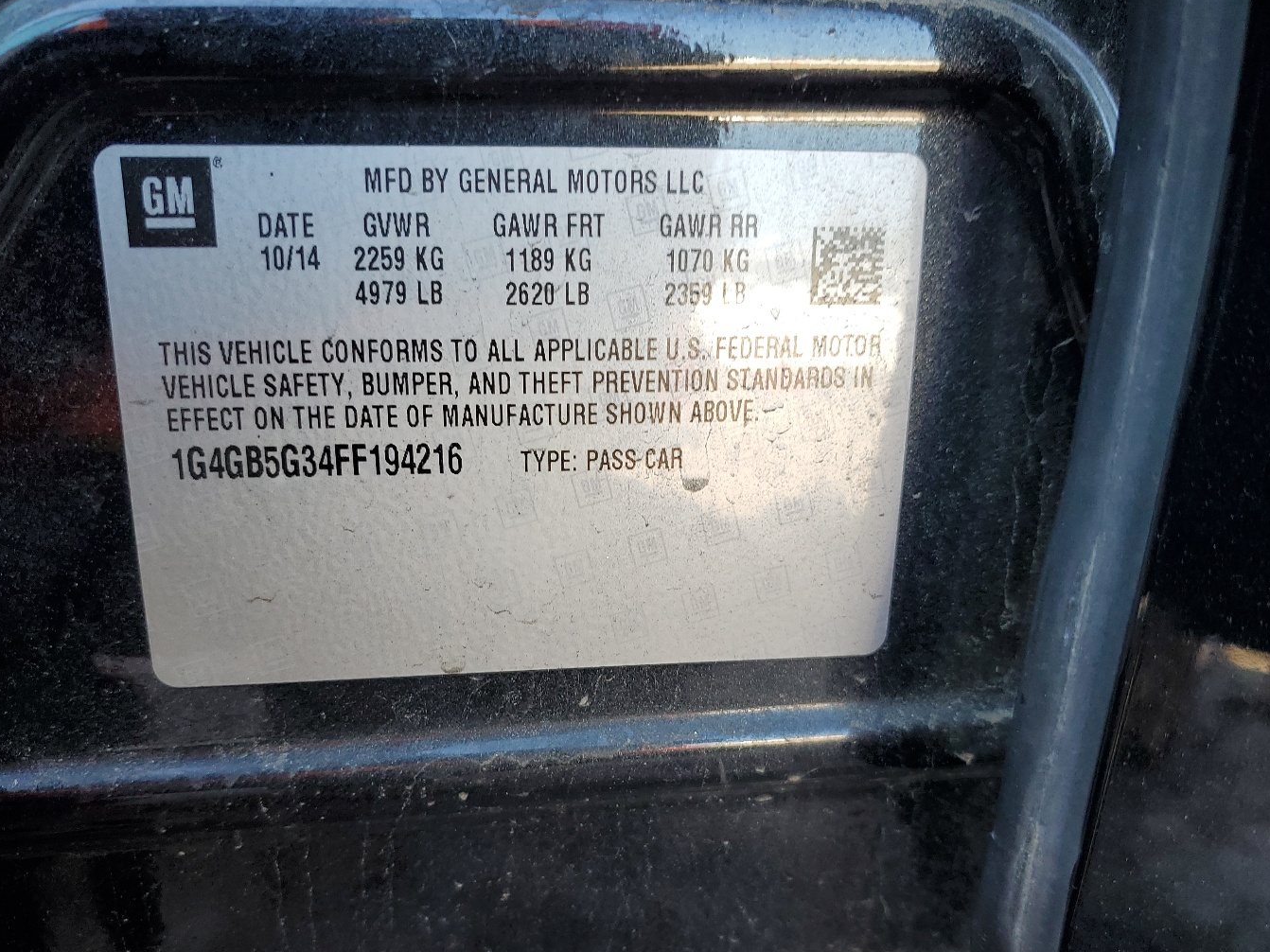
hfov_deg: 58.3
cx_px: 613
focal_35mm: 31
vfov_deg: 45.2
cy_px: 558
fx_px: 1137
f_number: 1.5
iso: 50
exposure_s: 1/120
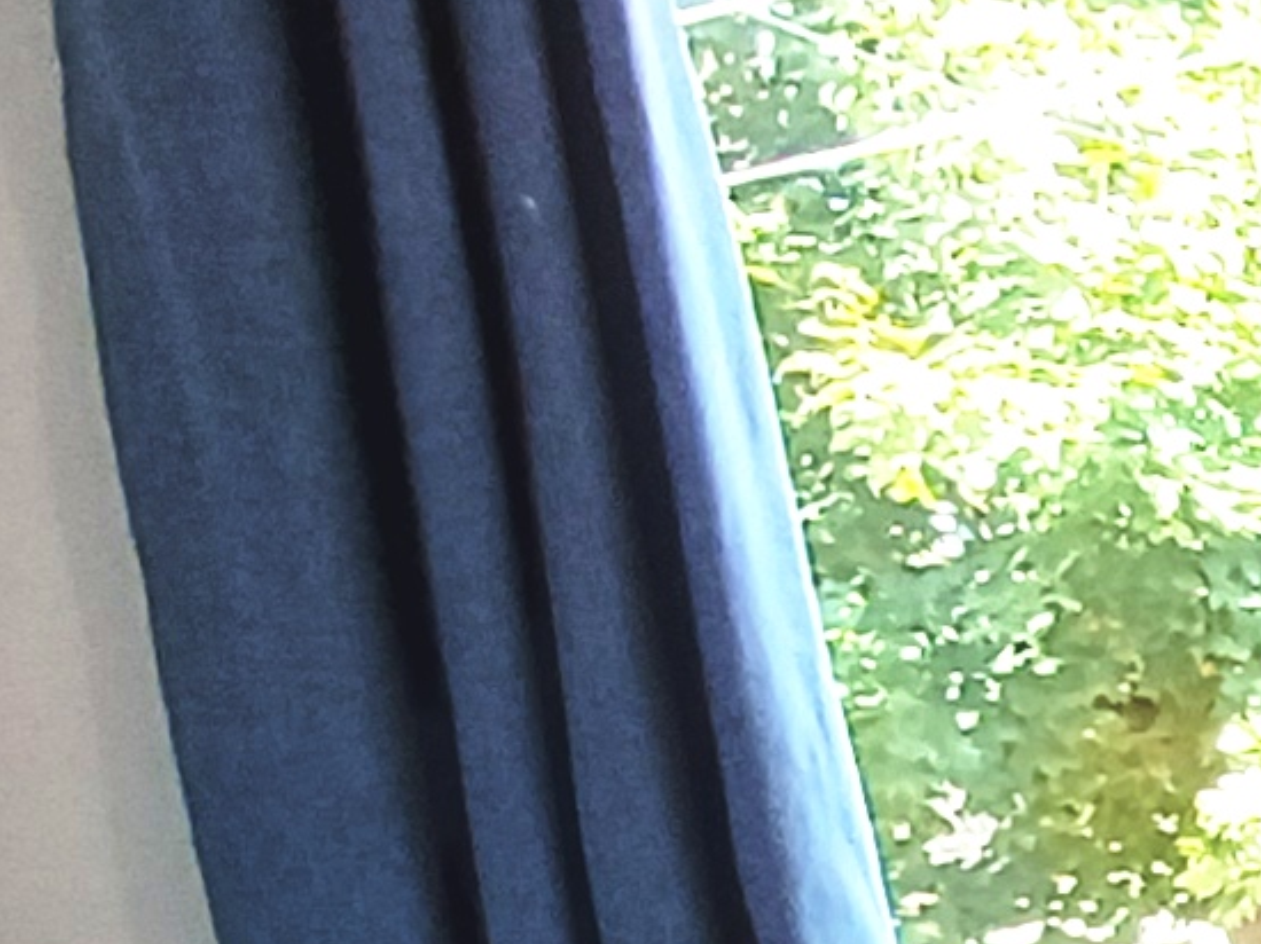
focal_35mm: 95
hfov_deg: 14.1
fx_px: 3459
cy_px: 1029
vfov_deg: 15.2
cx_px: 3042
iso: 160
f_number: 2.2
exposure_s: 1/50
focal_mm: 1.64
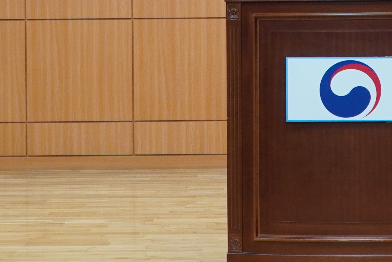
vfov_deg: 10.6
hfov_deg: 15.9
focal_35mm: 128
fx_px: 1394
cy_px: -10
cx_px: 286
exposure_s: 1/40
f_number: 5
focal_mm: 22
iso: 640
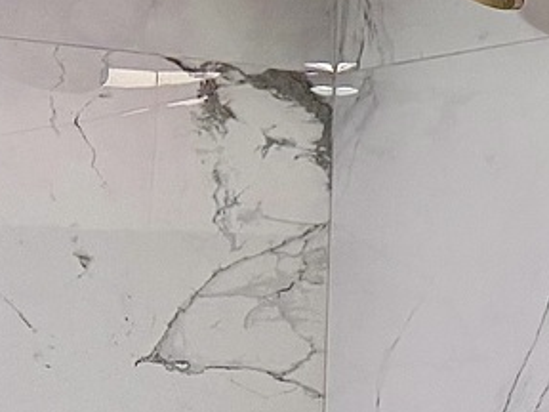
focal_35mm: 120
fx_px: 1903
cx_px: 1329
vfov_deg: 12.3
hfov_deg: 12.6
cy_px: 204
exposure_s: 1/229
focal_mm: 6.76
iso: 160
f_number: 1.78
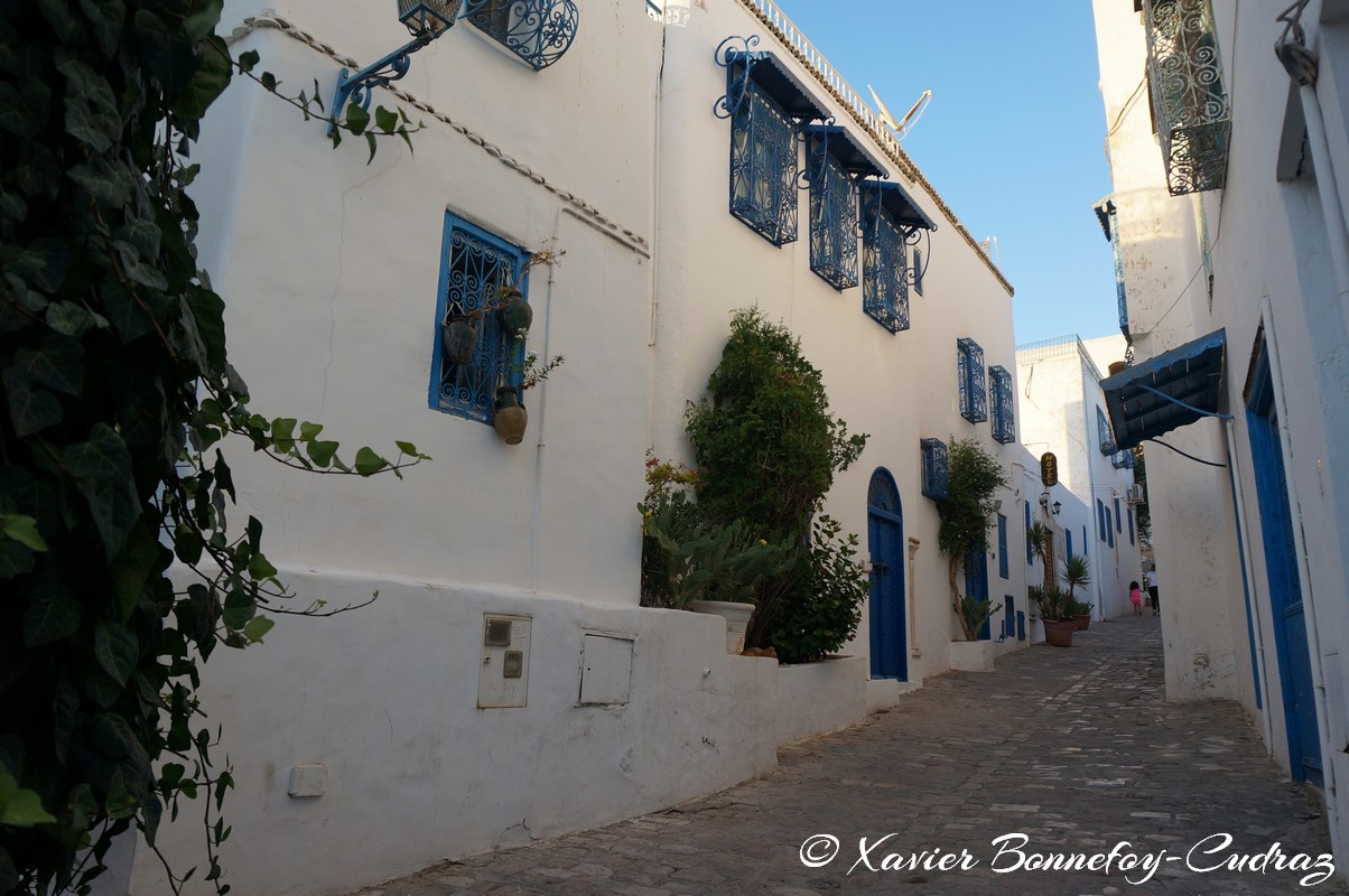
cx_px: 674
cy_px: 448
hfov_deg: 73.8
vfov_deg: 53.0
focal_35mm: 24
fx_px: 898
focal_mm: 16
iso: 100
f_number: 5
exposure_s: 1/125
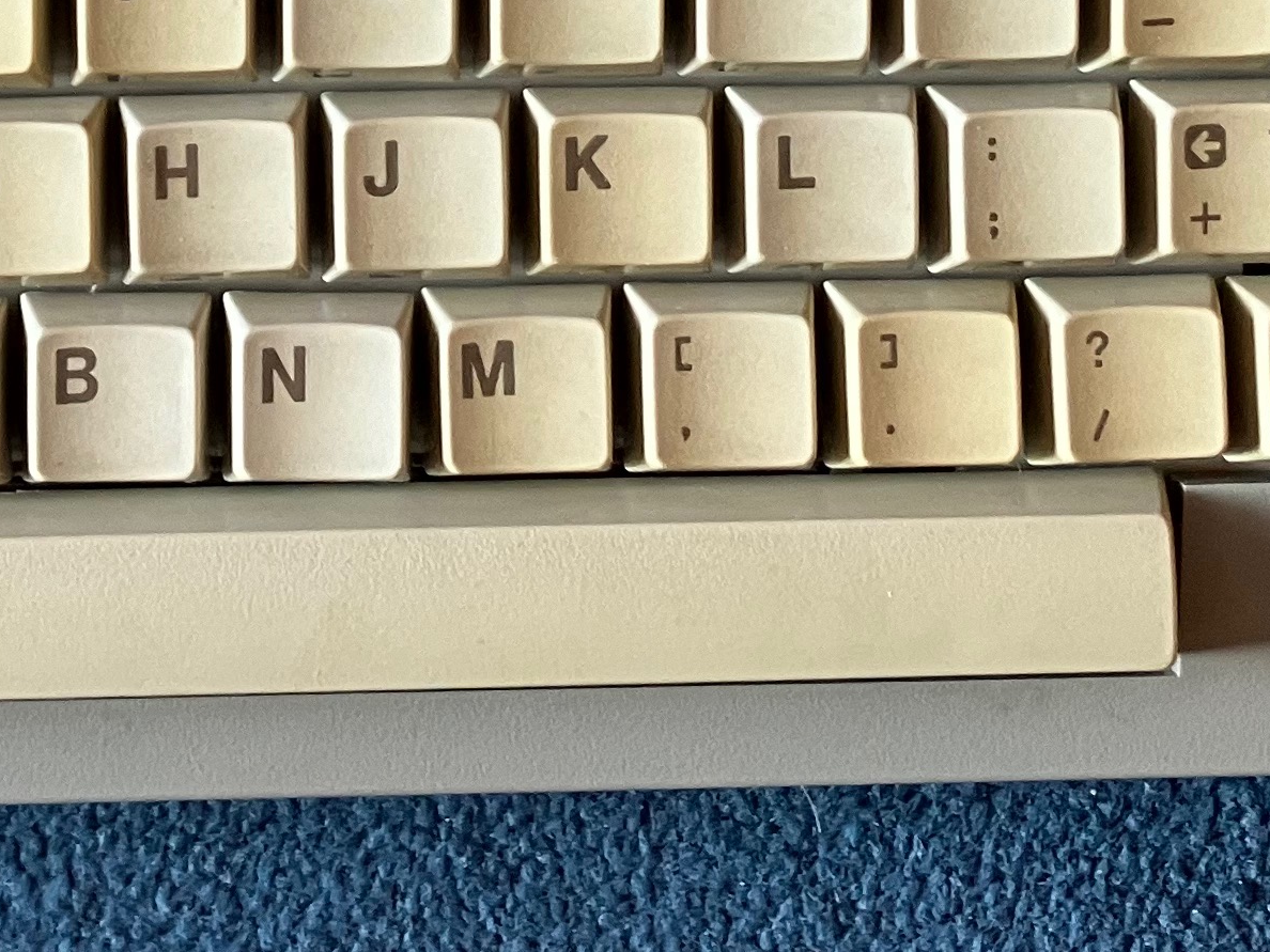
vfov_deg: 14.3
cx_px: 284
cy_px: -559
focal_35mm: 95
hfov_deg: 20.5
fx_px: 3485
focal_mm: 3.99
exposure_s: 1/60
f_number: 1.8
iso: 100
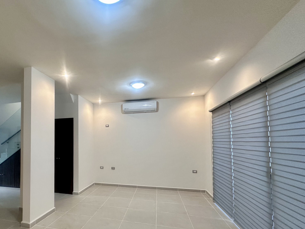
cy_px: 136
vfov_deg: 68.1
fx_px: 167
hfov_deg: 82.3
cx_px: 107
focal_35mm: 19
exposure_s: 1/60
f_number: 2.2
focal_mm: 2.22
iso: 160
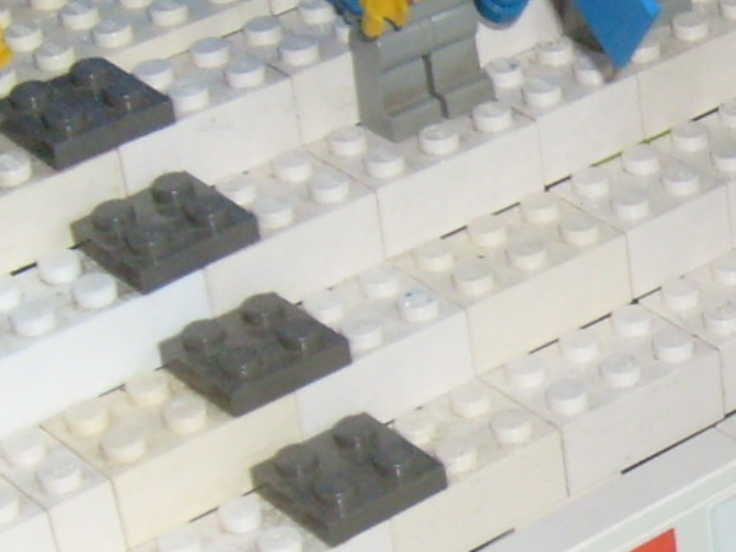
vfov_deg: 10.5
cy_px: 404
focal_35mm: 141
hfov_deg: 13.3
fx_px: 2998
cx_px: 1058
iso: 100
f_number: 2.8
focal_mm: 5.8
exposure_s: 1/45
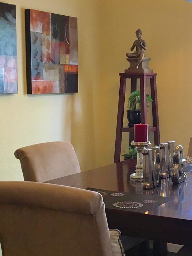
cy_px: 131
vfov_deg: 27.4
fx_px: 525
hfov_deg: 20.7
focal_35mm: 71
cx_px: 116
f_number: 2.2
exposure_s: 1/30
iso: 64
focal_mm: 4.15
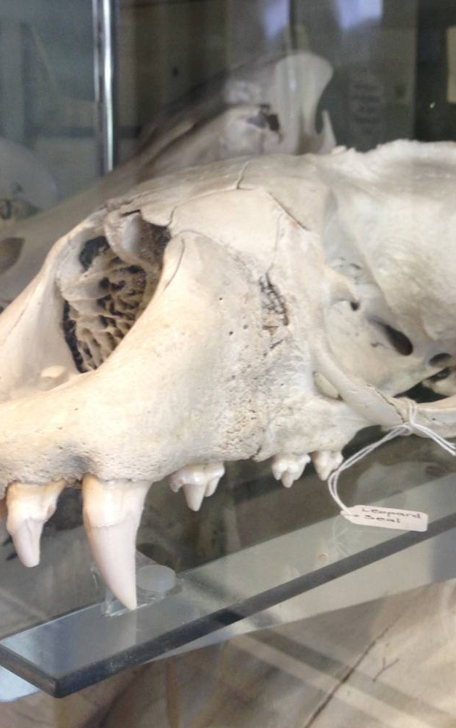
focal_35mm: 56
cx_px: 259
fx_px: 1113
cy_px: 343
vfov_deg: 36.3
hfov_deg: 23.1
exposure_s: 1/20
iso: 80
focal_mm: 4.13
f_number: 2.4
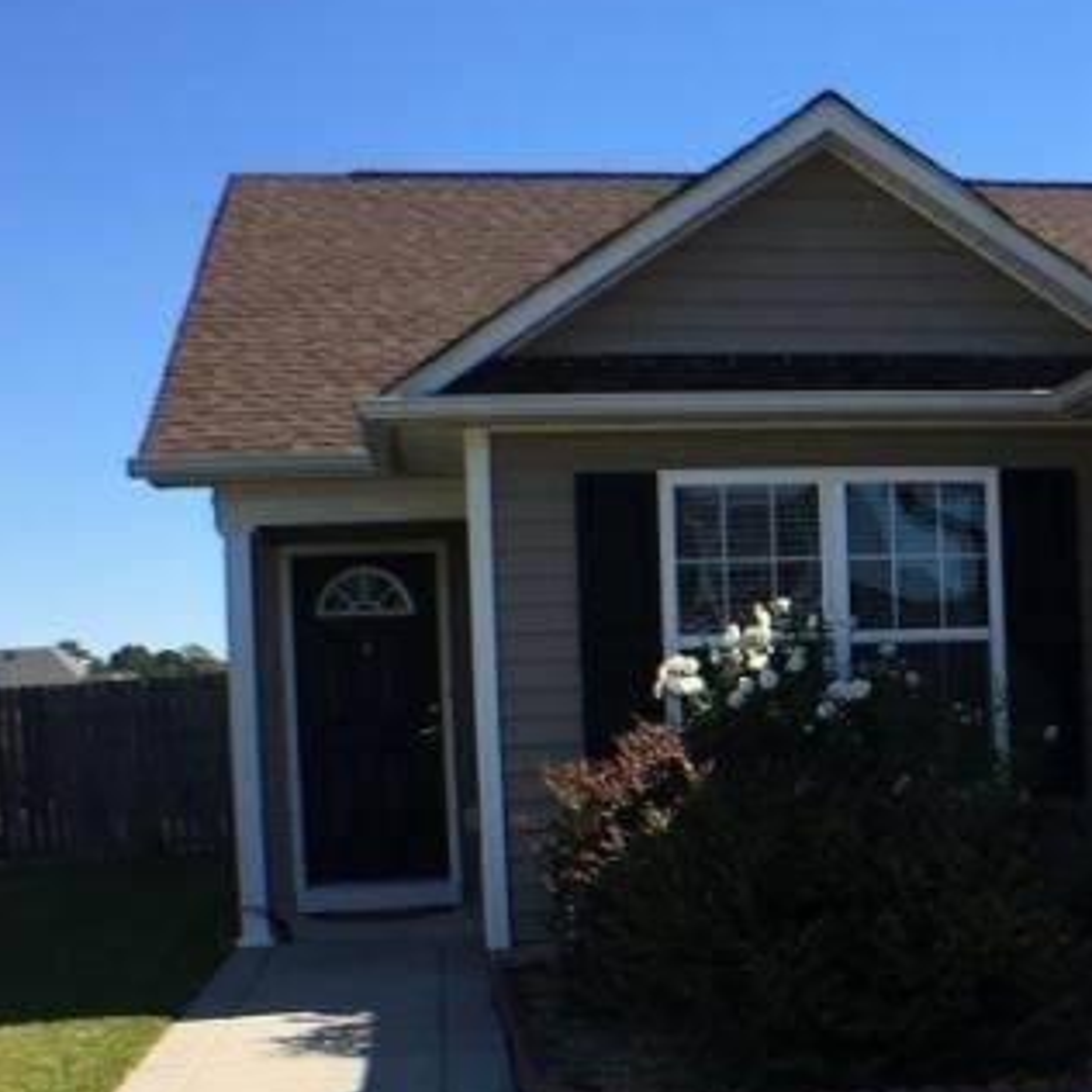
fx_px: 2962
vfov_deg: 20.7
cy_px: 836
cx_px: 1182
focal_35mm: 83
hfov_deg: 20.0
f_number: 2.2
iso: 25
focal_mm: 4.15
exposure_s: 1/1131
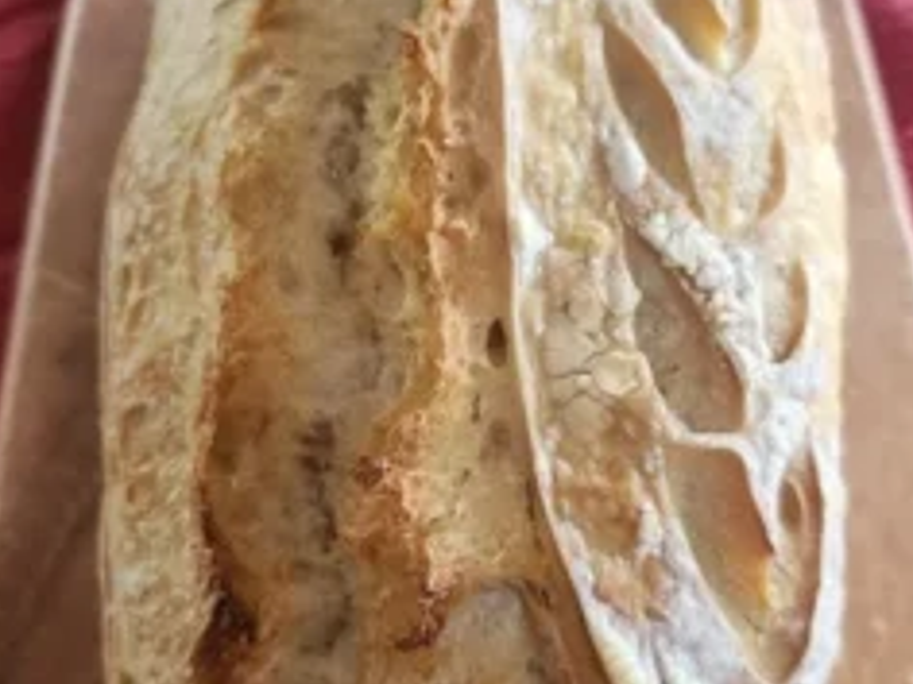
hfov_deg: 47.9
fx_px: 1029
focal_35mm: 39
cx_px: 472
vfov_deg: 36.8
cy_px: 379
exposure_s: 1/60
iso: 320
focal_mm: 5.54
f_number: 1.8
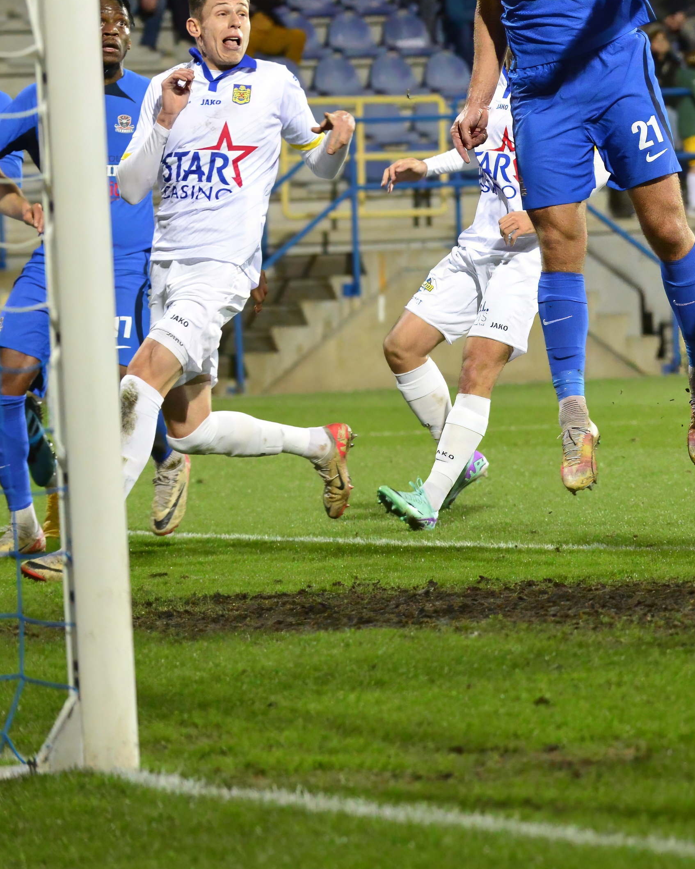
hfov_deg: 4.8
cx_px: 1050
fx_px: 8229
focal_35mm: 320
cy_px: 113
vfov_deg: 6.0
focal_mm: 120
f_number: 4
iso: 6400
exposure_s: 1/1000
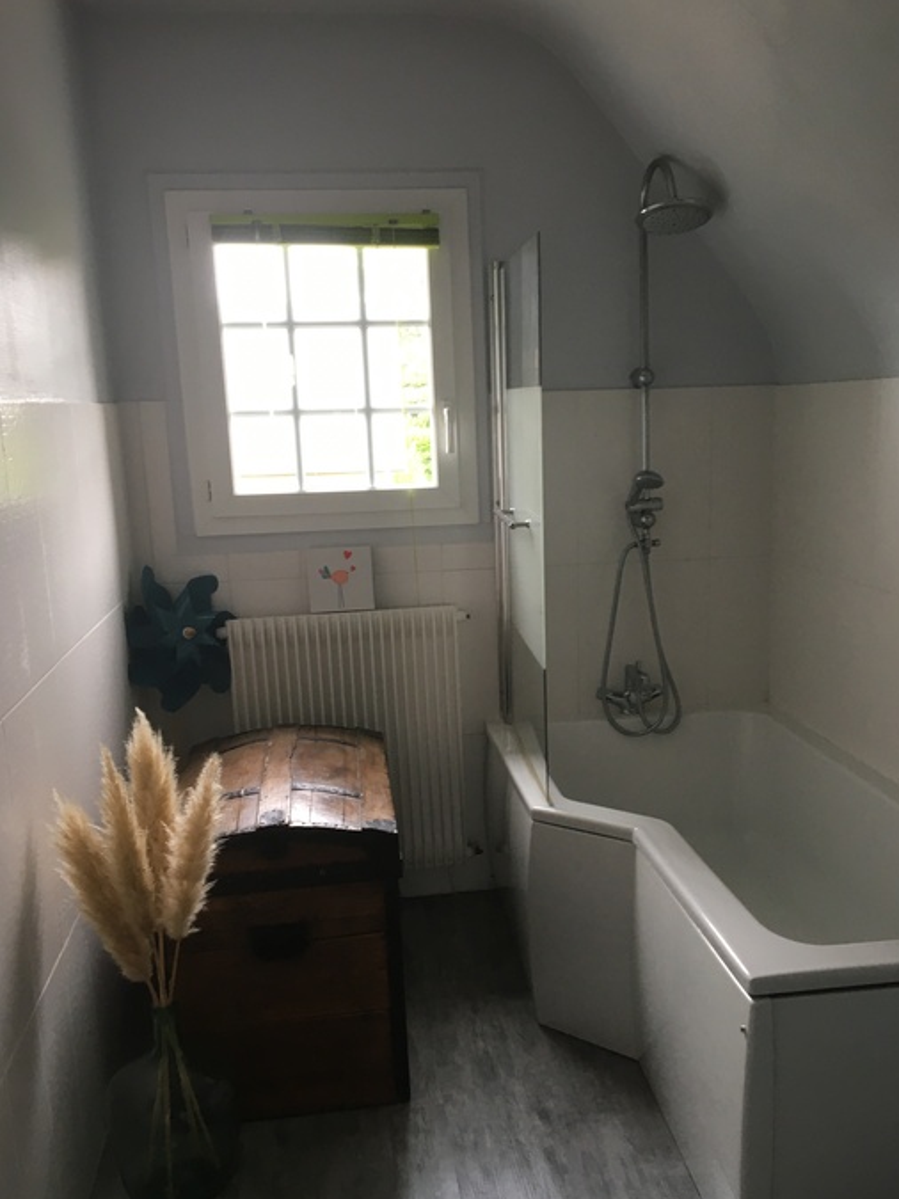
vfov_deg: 55.3
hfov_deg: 42.9
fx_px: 1143
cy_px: 650
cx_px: 483
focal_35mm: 33
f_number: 2.2
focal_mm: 4.15
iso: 80
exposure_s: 1/33
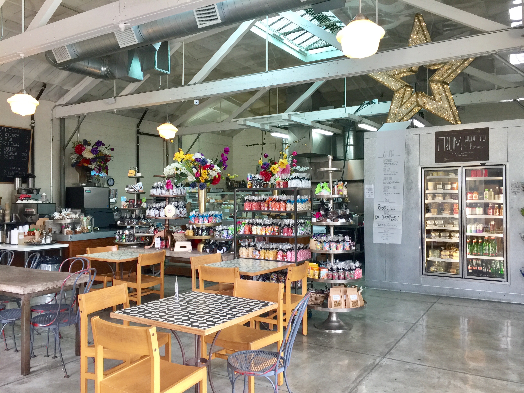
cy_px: 196
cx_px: 262
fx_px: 439
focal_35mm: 29
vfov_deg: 48.2
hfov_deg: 61.7
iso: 32
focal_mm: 4.15
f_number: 2.2
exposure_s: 1/40
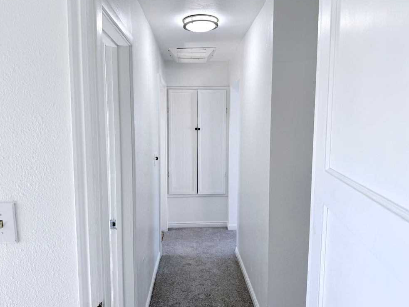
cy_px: 154
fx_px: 295
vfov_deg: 54.9
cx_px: 203
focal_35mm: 25
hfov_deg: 69.4
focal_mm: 6.76
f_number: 1.78
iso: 80
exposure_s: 1/240
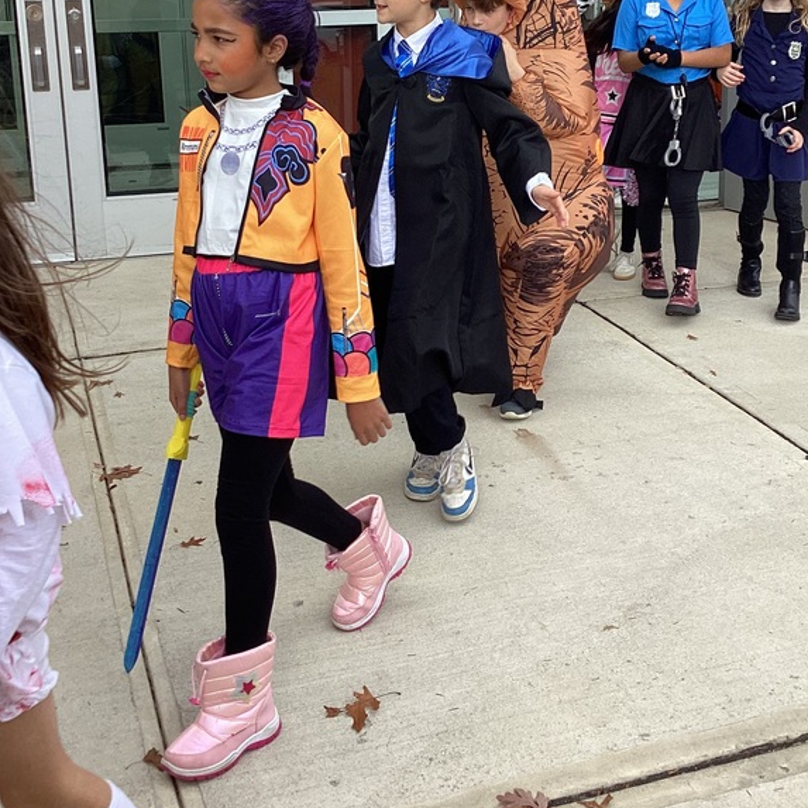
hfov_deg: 34.6
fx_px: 1294
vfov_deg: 34.3
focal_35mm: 49
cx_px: 458
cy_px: 264
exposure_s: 1/287
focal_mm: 3.3
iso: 25
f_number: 2.4
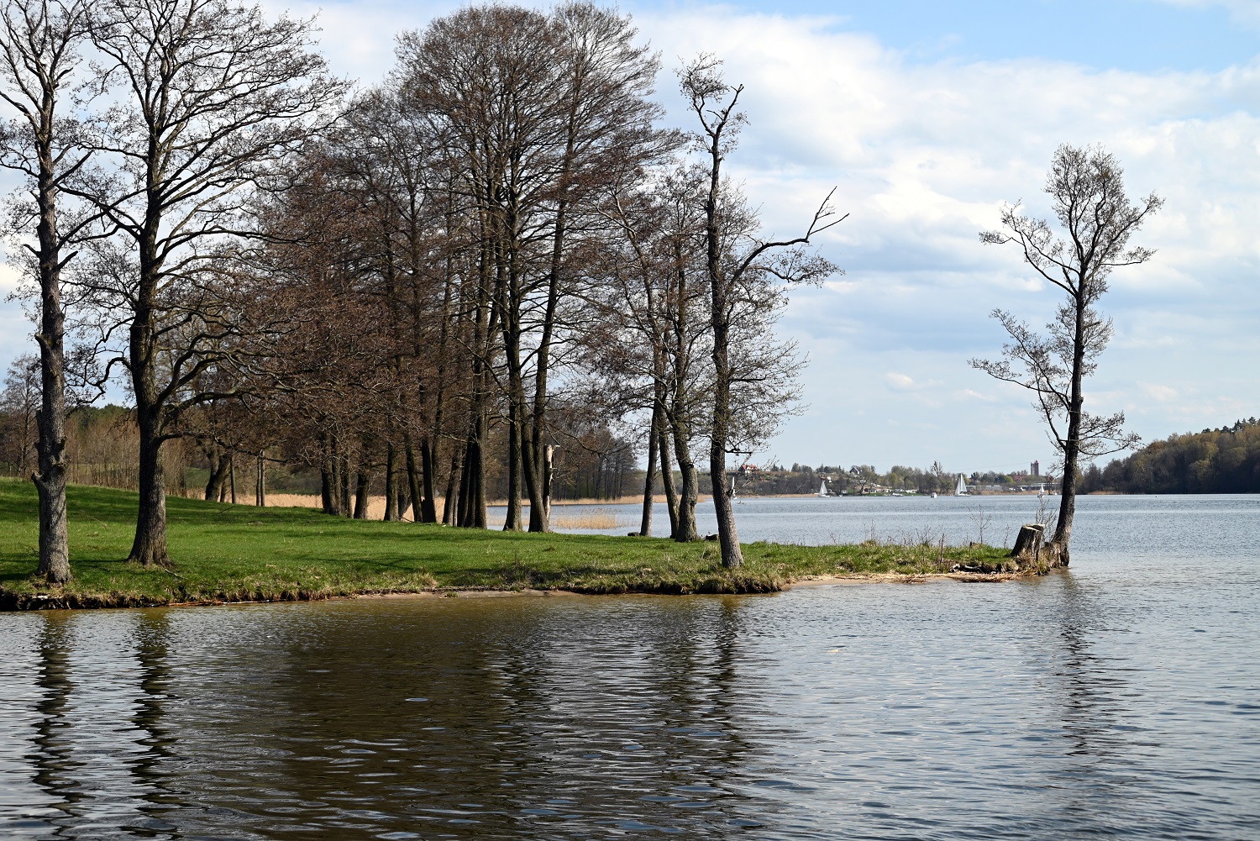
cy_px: 420
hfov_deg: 28.8
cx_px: 630
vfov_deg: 19.5
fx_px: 2451
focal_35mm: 70
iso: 100
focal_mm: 70
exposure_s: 1/640
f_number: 6.3
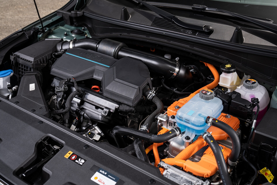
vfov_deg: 32.6
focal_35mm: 41
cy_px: 92
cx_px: 138
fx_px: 315
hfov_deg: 47.4
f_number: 7.1
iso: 160
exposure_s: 1/200
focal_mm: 41
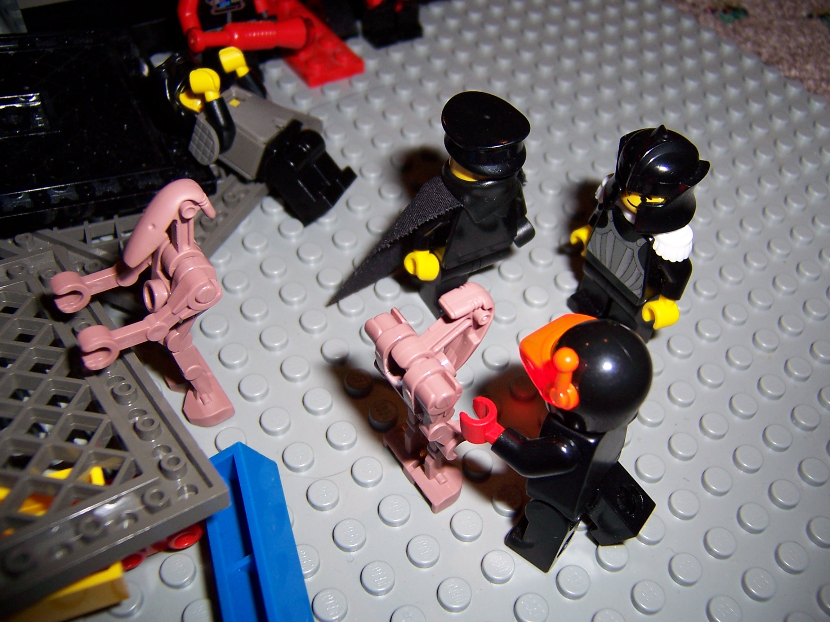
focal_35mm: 33
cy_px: 311
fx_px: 791
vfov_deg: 42.9
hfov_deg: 55.4
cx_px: 415
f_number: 2.8
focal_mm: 5.5
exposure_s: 1/60
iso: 80
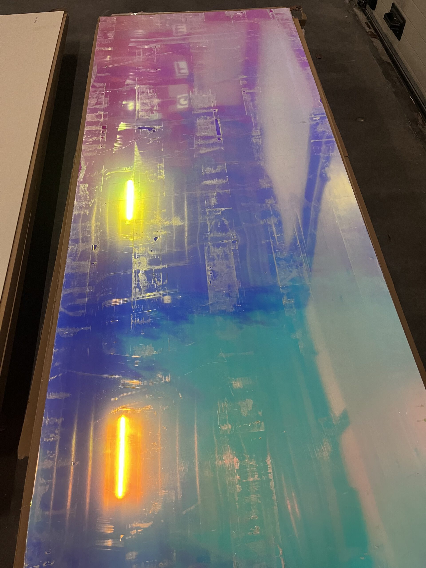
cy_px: 284
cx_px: 213
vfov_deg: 67.3
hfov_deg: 53.1
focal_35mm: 26
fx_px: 427
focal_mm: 5.1
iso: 320
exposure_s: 1/50
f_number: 1.6
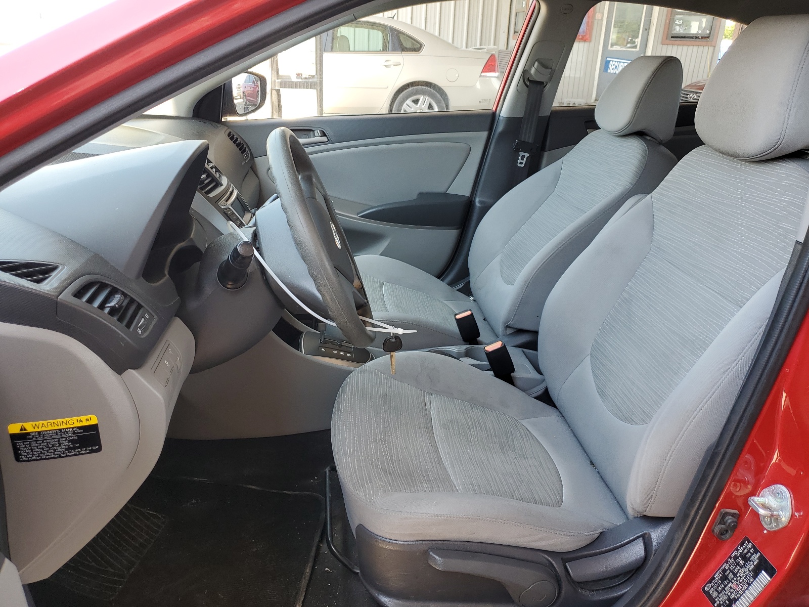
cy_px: 304
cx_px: 404
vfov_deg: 53.1
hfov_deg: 67.3
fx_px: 608
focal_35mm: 26
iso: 50
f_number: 1.5
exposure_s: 1/132
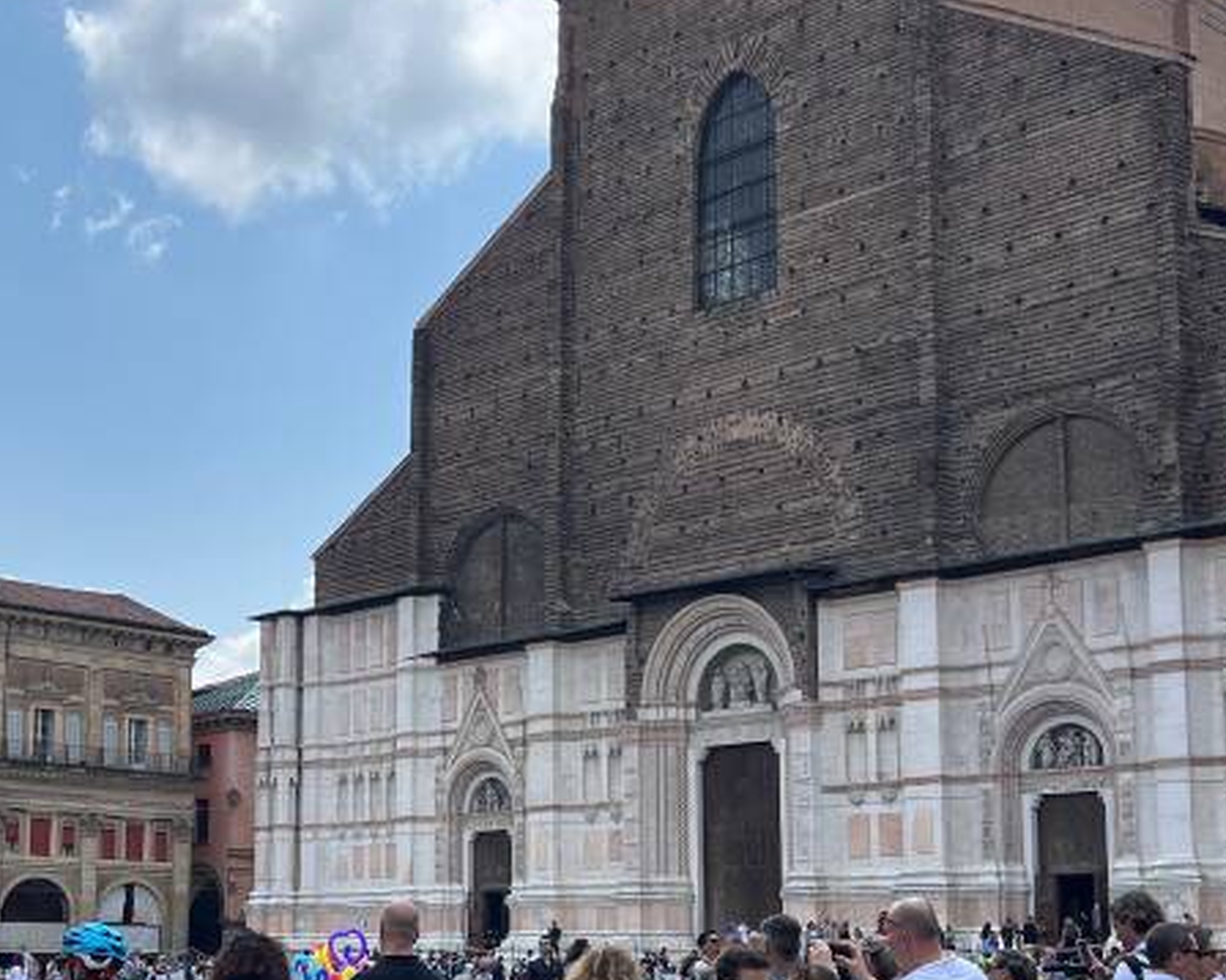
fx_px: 2104
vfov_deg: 26.0
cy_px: 668
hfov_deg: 32.1
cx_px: 369
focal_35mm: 58
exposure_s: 1/5076
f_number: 1.5
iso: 50
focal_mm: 5.7
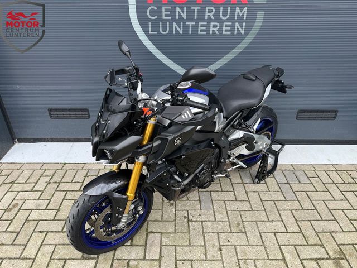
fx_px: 248
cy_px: 134
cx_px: 178
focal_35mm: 24
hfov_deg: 71.6
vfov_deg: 56.8
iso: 80
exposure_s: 1/362
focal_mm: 6.86
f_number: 1.78
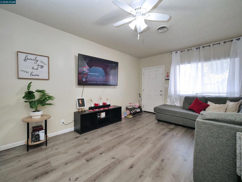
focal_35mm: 14
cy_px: 91
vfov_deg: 85.7
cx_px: 121
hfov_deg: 102.1
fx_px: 98
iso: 800
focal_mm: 7
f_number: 2.8
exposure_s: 1/160
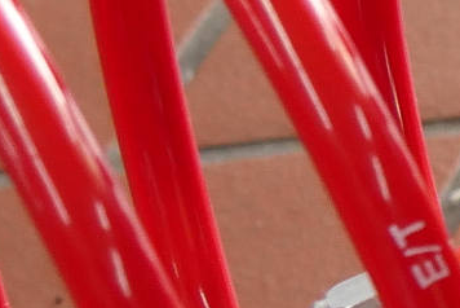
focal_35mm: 258
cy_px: 223
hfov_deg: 7.2
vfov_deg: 5.3
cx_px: 1317
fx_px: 3299
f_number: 3.7
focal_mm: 17
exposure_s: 1/60
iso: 500
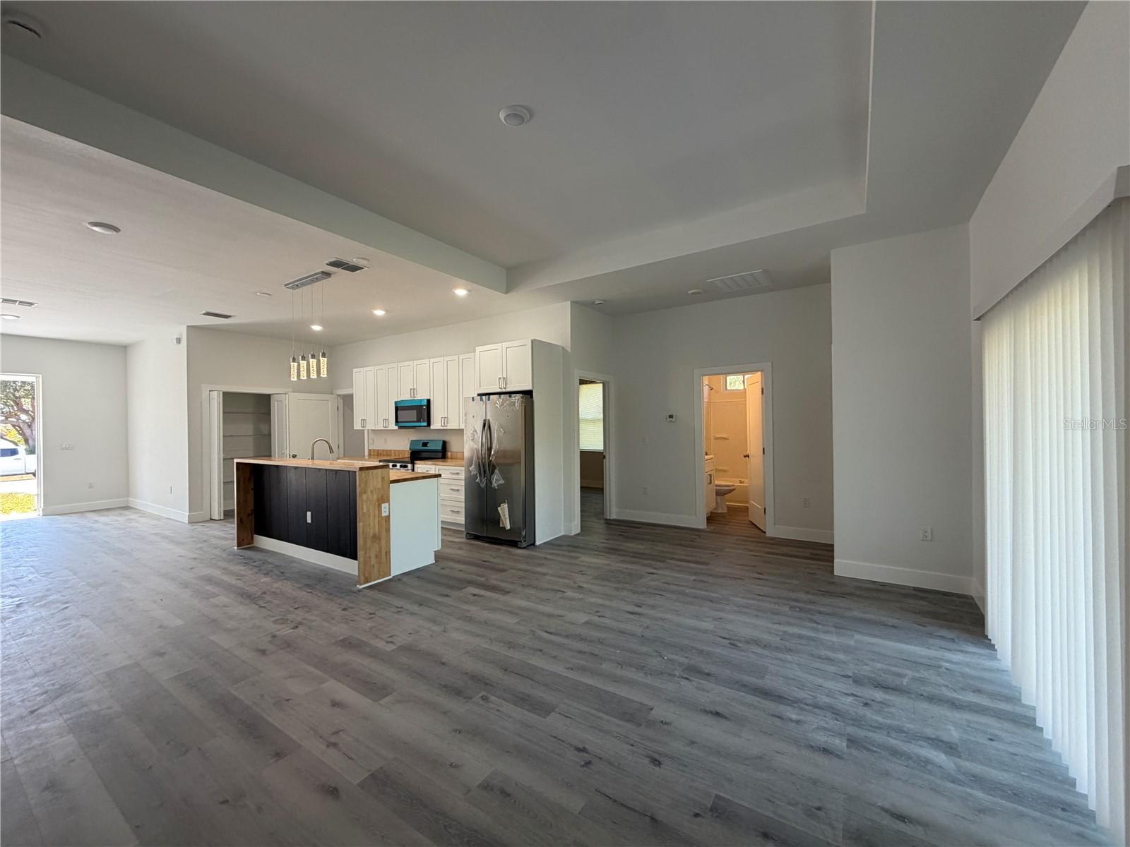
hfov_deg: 102.1
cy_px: 424
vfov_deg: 85.7
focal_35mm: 14
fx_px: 457
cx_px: 565
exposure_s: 1/120
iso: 200
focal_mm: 2.22
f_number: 2.2
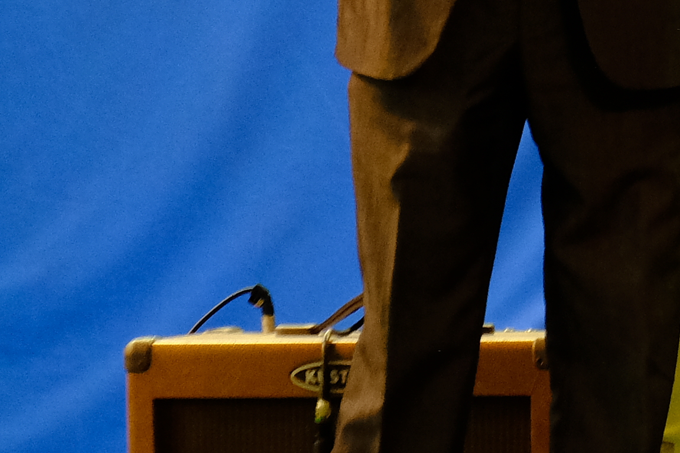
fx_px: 11614
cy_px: -504
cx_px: 1073
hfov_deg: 3.3
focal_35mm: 615
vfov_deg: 2.2
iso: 2000
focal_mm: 78.7
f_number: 5.3
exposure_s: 1/100
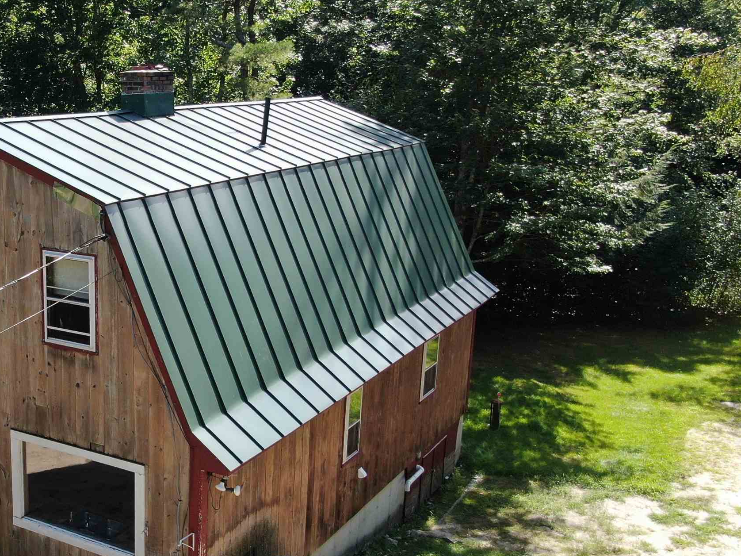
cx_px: 109
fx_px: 942
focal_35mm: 44
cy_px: 325
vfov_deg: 32.8
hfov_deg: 40.5
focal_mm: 4.39
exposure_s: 1/320
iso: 100
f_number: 2.8
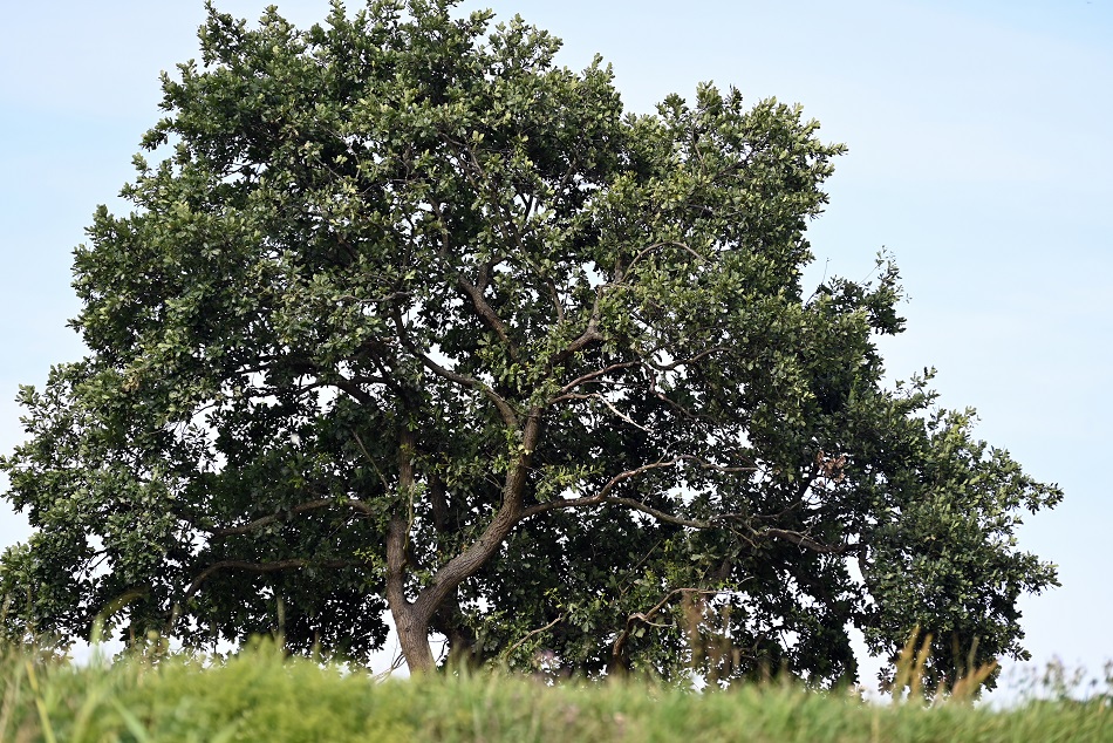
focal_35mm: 195
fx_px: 6030
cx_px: 556
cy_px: 372
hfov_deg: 10.5
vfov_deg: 7.0
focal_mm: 195
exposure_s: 1/1000
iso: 400
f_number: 5.3
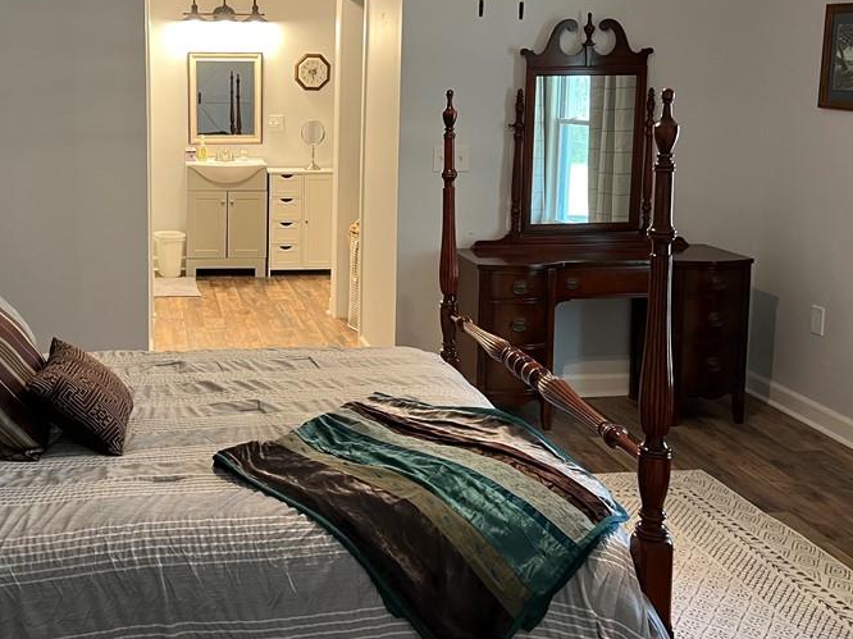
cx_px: 257
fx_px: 985
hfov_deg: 45.8
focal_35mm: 40
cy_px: 209
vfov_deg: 35.6
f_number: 1.5
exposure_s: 1/60
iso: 200
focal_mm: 5.7
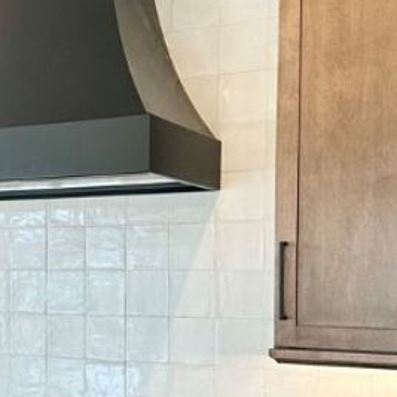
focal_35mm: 69
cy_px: 277
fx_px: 895
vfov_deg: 24.8
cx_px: 30
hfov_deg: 24.2
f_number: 1.78
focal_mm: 6.86
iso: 200
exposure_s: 1/120
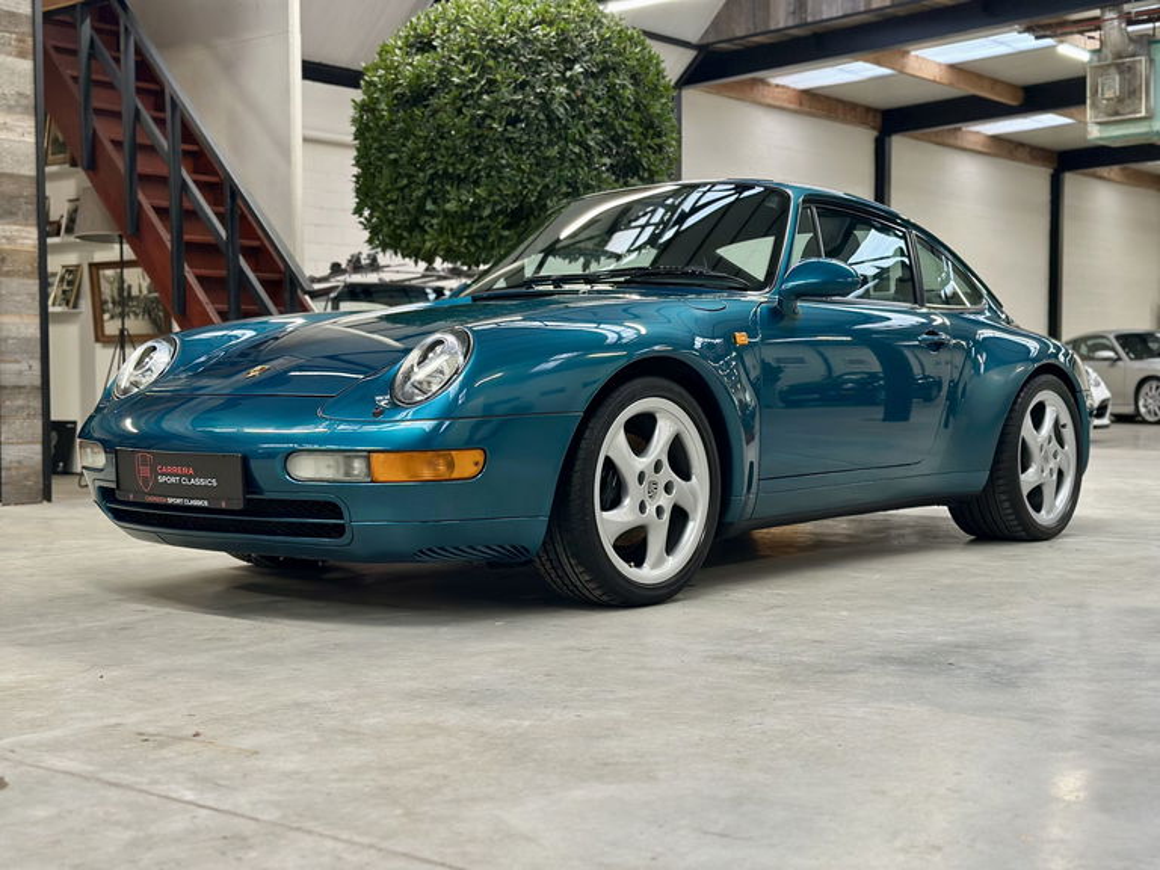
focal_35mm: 48
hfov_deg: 39.7
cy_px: 435
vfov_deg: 30.3
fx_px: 1609
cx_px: 580
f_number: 1.78
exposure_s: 1/100
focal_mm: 6.86
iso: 200
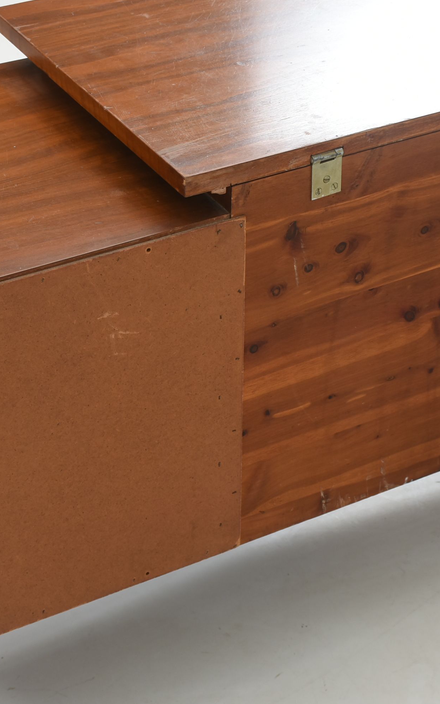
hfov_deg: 16.2
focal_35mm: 81
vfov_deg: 25.6
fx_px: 1550
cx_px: 257
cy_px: 353
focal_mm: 35
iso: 200
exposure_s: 1/80
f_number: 8
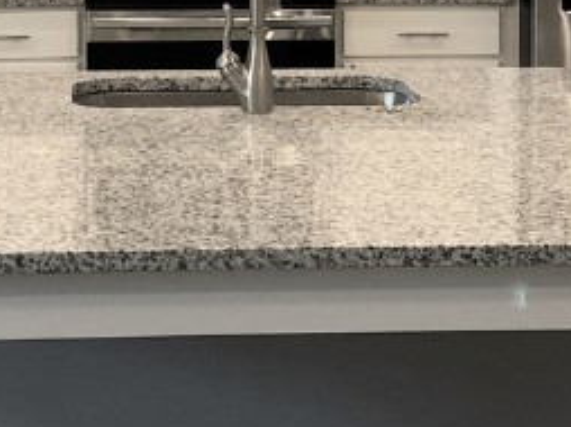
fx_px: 1862
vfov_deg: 12.8
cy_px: -83
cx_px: 223
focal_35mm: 113
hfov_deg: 17.4
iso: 32
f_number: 1.8
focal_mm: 4
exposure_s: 1/30
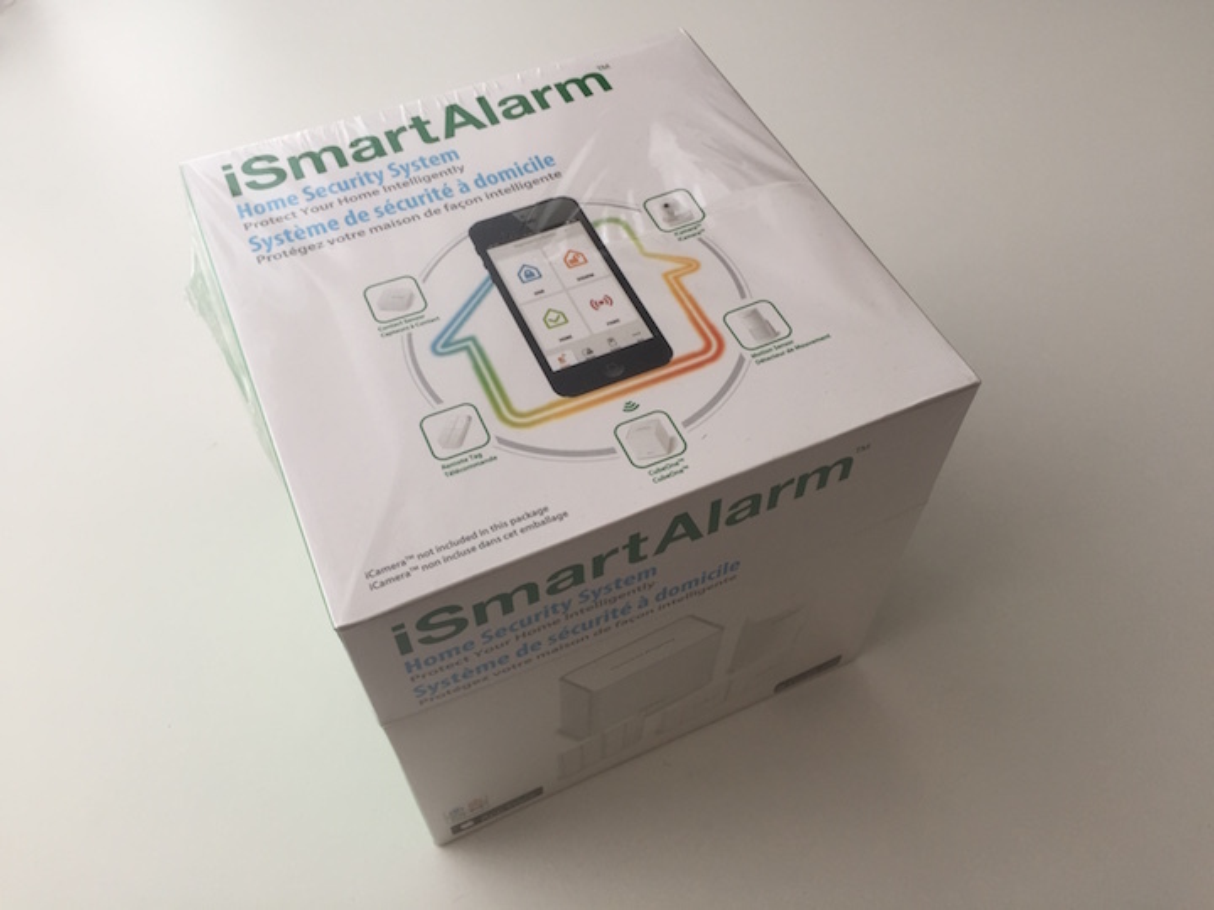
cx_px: 607
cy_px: 455
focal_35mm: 29
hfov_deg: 61.7
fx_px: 1017
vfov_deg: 48.2
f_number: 2.2
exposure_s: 1/50
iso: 40
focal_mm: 4.15
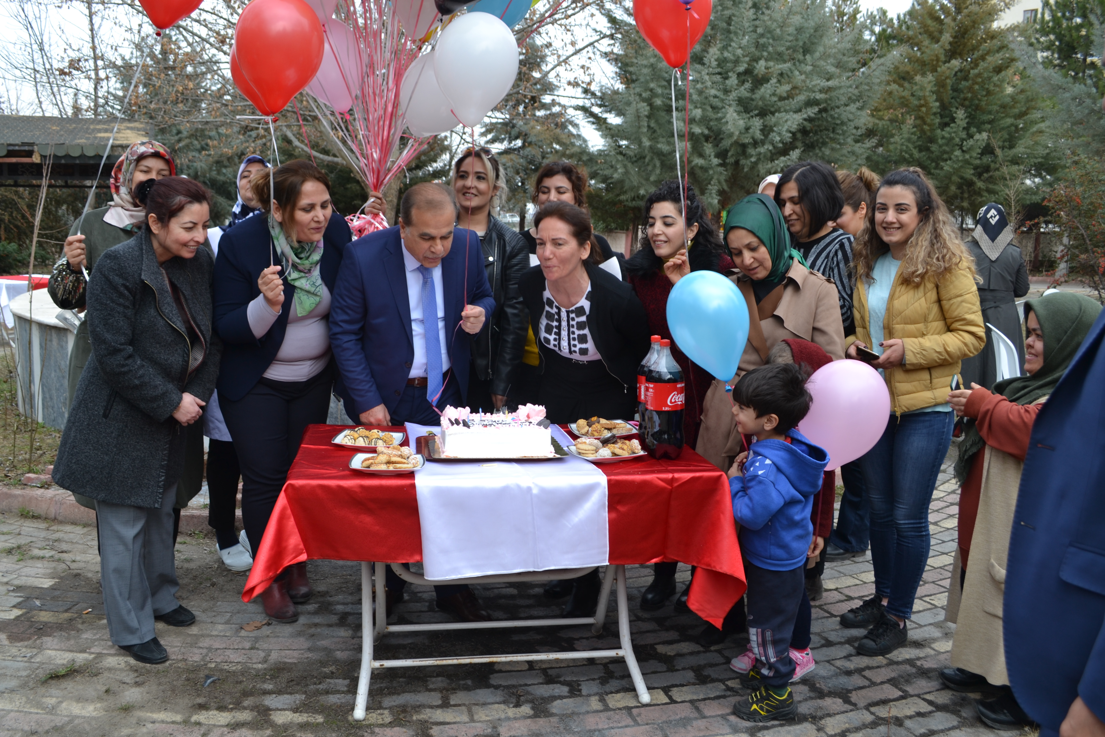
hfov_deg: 57.2
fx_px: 1013
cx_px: 552
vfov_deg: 40.0
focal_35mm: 33
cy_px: 368
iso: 100
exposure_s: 1/160
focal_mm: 22
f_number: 6.3
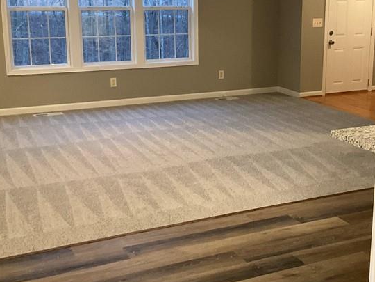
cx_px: 238
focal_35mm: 55
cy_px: 117
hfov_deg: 34.7
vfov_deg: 26.5
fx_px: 596
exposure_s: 1/60
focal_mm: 3
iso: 200
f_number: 1.8
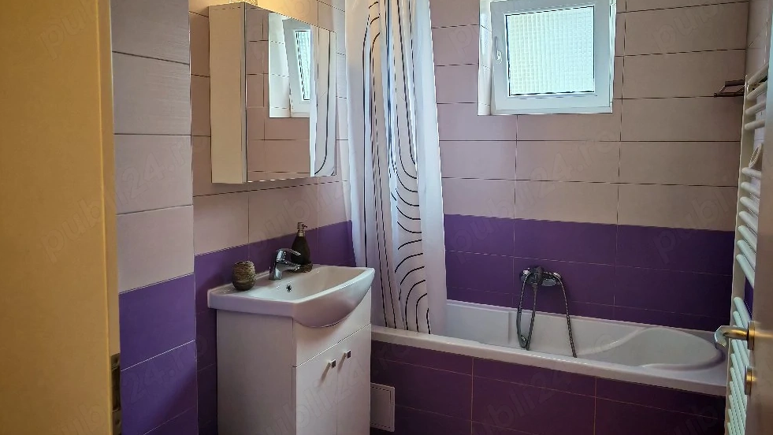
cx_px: 380
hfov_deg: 64.3
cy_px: 198
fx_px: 615
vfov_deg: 38.9
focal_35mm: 30
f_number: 1.95
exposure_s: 1/100
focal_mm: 5.52
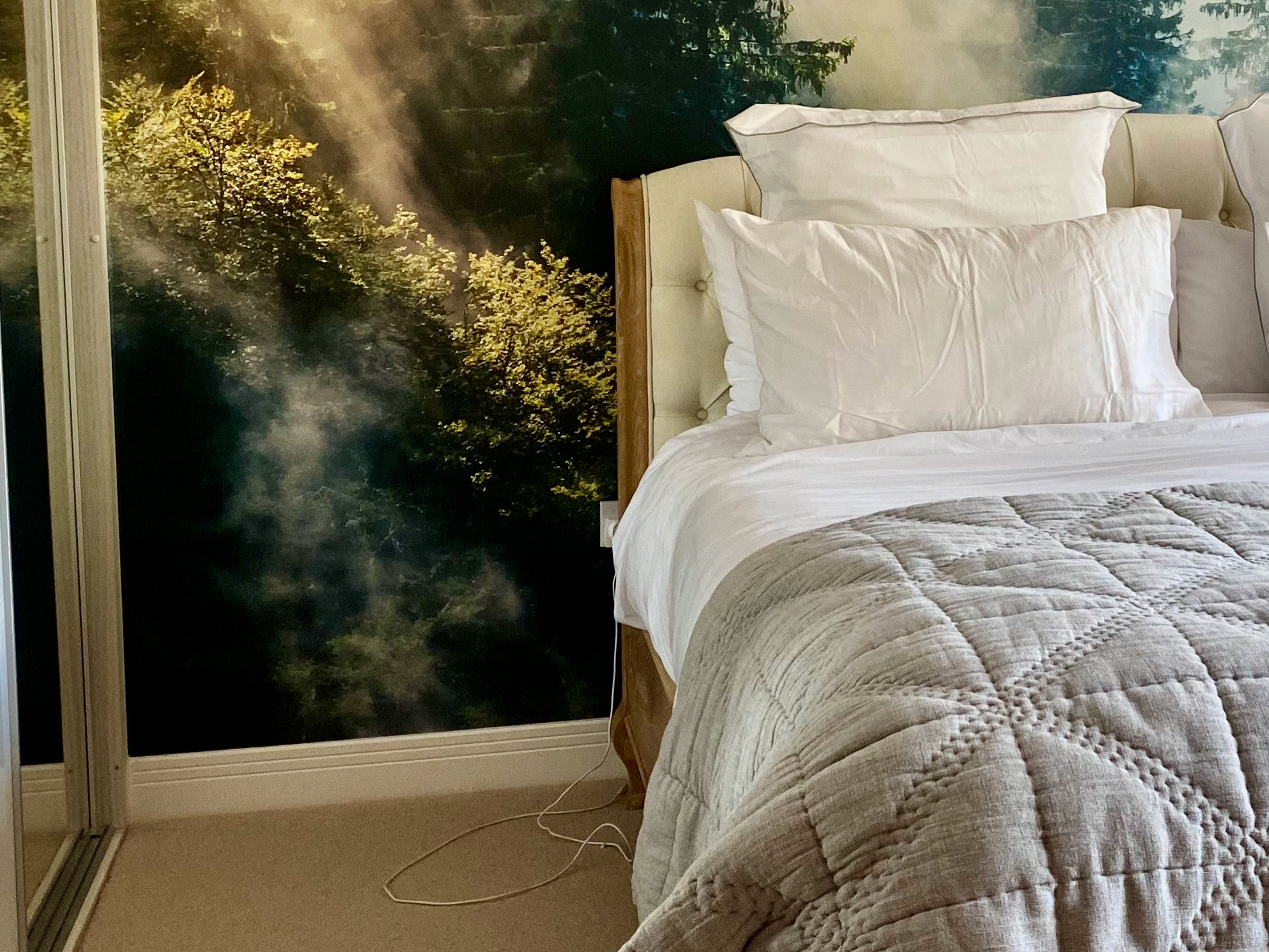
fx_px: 2053
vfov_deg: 26.0
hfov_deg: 33.1
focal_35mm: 56
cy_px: 319
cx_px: 1069
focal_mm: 4.25
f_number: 1.8
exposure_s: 1/50
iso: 100
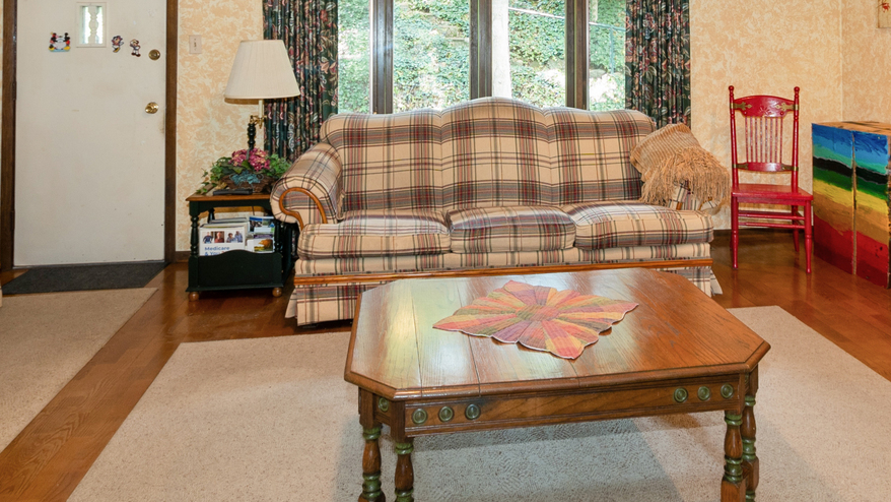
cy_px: 13
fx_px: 685
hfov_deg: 65.7
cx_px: 511
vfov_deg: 36.6
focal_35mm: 29
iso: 250
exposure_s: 1/4
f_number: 7.1
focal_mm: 10
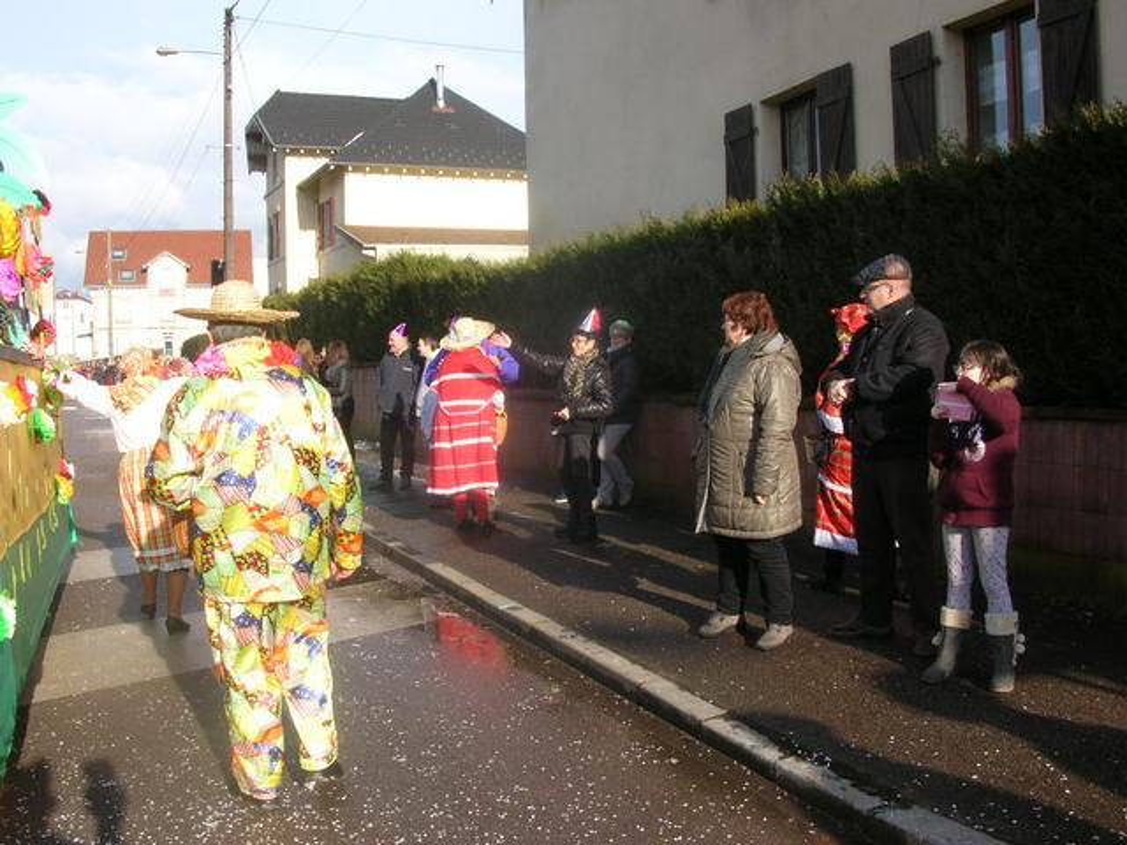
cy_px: 422
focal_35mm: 35
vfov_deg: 40.7
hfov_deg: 52.6
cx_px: 564
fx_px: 1140
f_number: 5.6
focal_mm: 5.8
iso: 50
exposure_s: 1/167
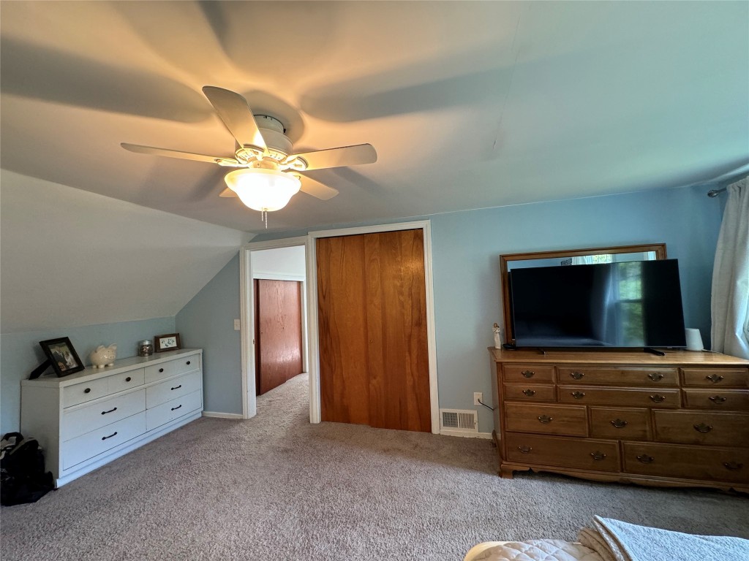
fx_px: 303
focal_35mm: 14
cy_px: 280
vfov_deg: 85.7
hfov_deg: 102.1
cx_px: 374
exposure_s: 1/60
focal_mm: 2.22
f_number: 2.2
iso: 250
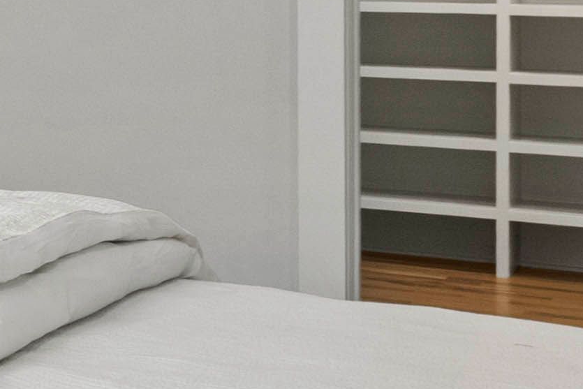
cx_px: -776
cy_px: 12
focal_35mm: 100
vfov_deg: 13.5
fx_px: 1620
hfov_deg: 14.4
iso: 100
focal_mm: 10
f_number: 8
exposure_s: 1/5
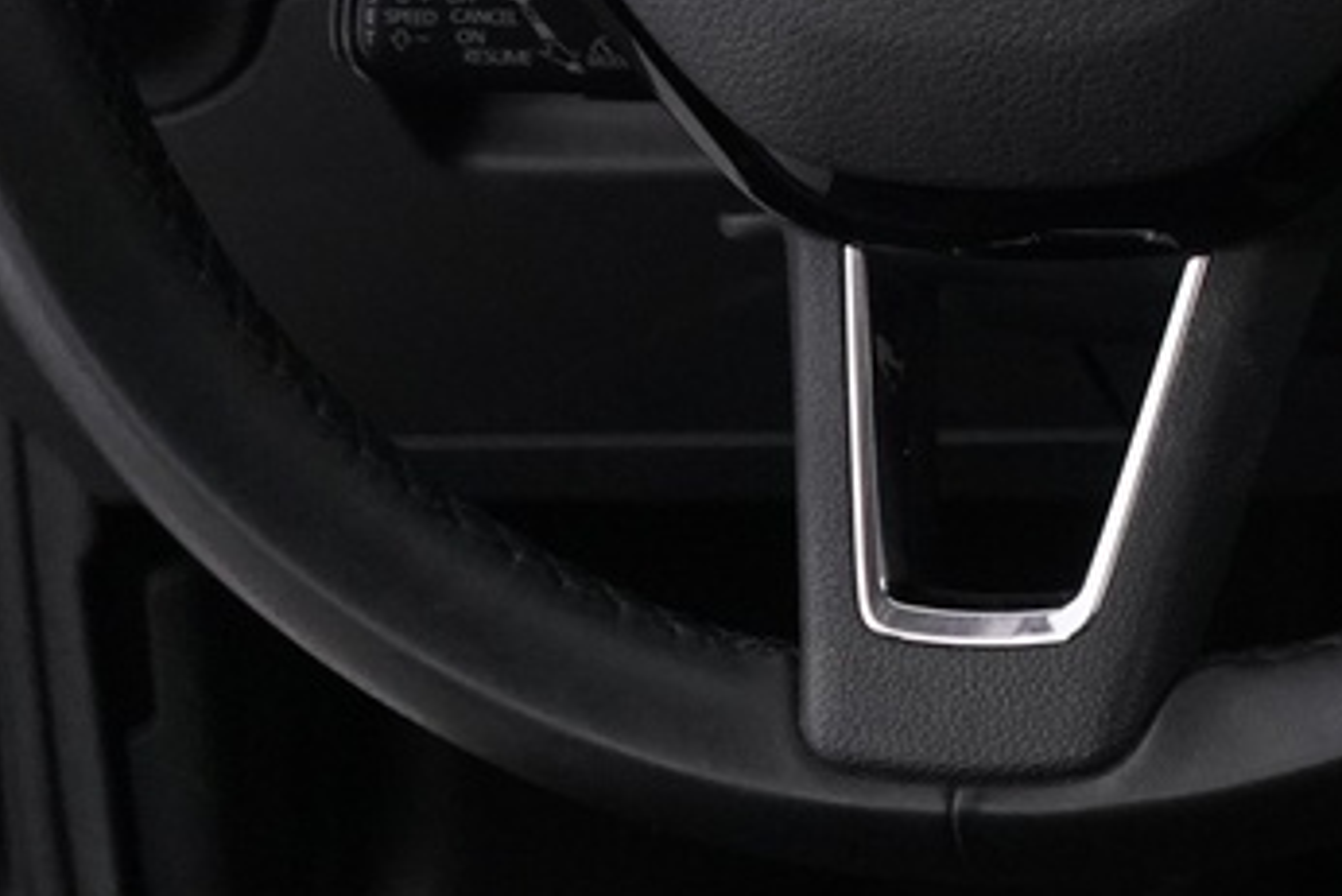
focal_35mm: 131
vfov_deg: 10.3
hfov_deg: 13.6
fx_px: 4885
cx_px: 2614
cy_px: -159
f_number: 3.5
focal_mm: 28
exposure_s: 1/60
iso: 4000
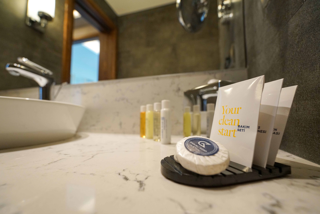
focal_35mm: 16
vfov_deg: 73.8
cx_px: 160
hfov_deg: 96.7
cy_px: 107
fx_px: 142
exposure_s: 1/160
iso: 2500
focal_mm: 16
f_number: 4
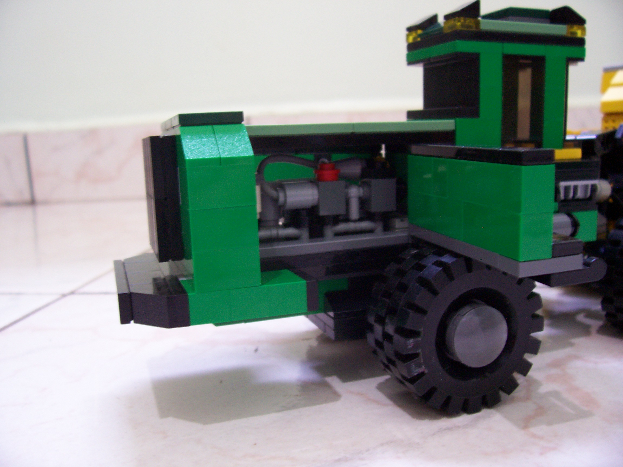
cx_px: 312
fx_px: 612
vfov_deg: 41.8
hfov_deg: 54.0
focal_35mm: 34
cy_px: 234
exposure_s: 1/2.83
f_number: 2.7
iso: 160
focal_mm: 5.6
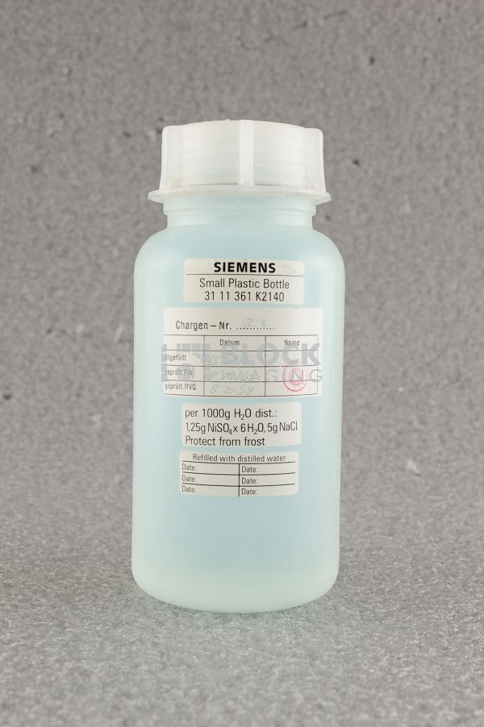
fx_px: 1010
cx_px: 242
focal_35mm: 50
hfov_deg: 27.0
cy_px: 364
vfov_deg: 39.6
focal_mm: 50
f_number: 11
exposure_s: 1/125
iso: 1600
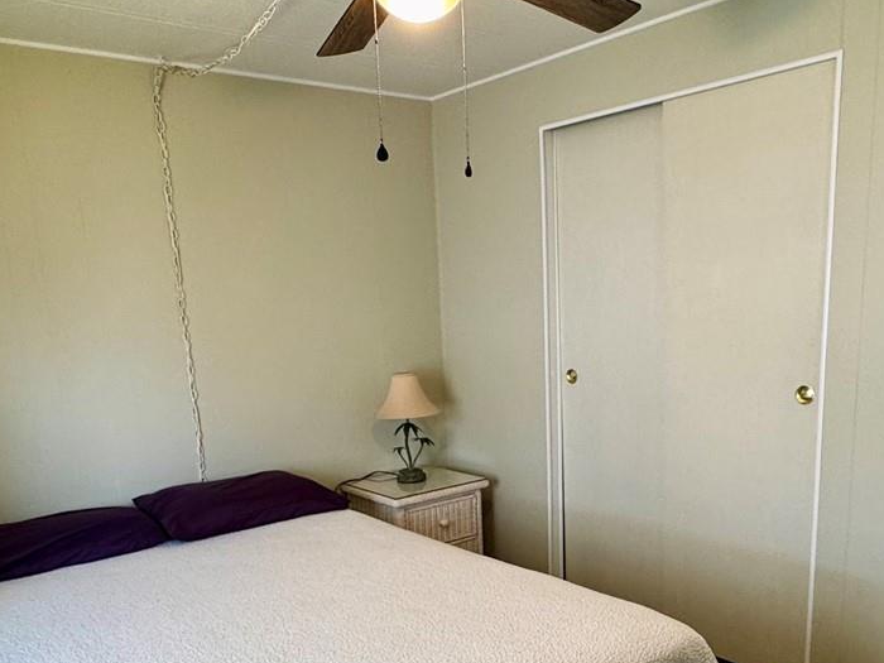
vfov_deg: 43.2
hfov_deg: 56.8
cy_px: 470
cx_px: 455
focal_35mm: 32
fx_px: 817
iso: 200
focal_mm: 2.22
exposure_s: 1/60
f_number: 2.2
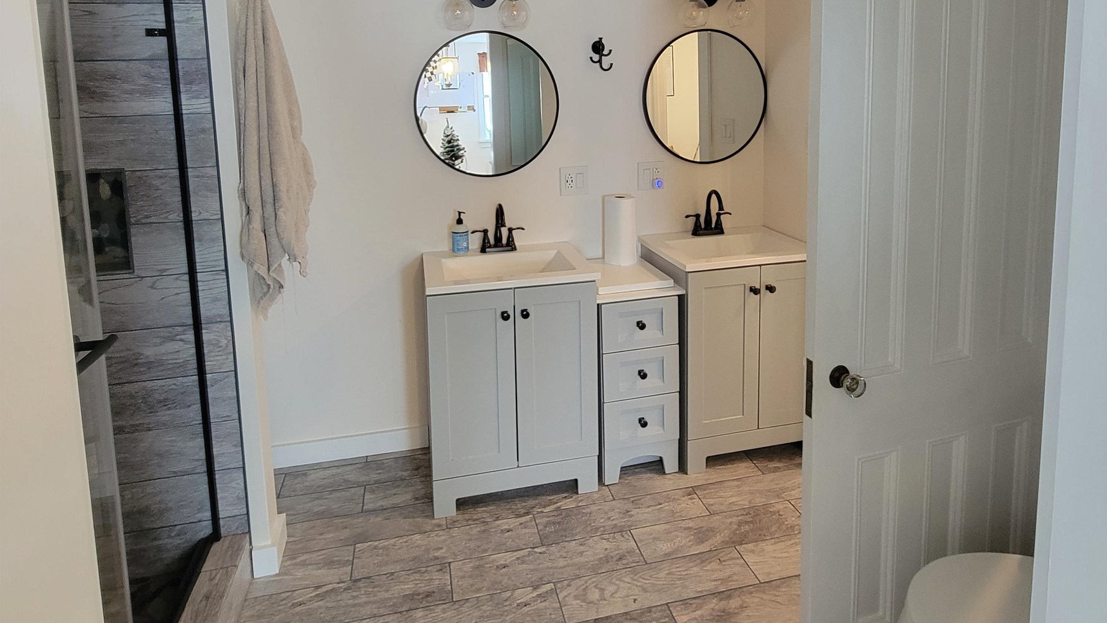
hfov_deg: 89.6
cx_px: 556
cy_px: 153
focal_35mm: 19
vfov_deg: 55.4
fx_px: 558
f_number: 2.2
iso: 320
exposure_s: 1/40
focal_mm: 2.2
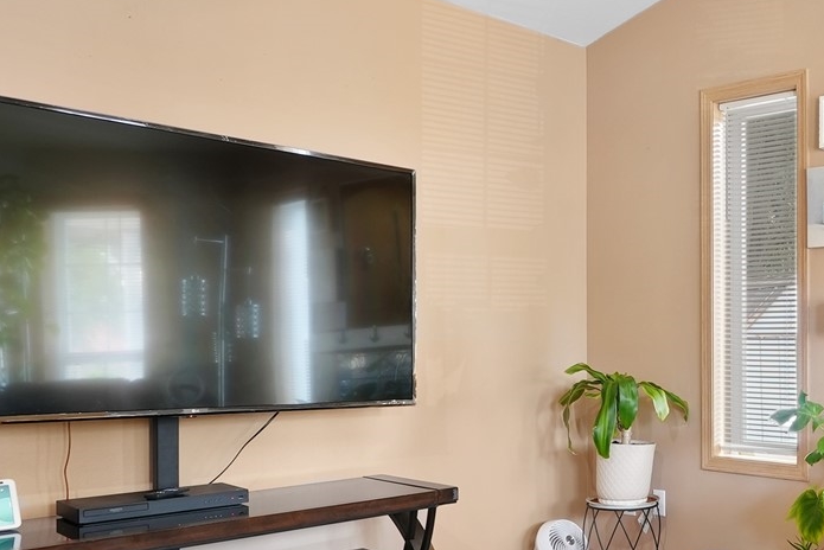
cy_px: 359
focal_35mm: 39
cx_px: 794
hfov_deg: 43.6
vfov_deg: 34.0
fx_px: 893
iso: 400
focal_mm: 16
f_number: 10
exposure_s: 1/2
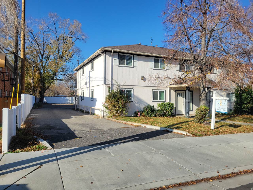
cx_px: 126
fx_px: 190
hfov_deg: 67.3
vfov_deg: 53.1
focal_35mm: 26
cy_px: 95
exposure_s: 1/2430
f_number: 1.8
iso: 40
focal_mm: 5.4
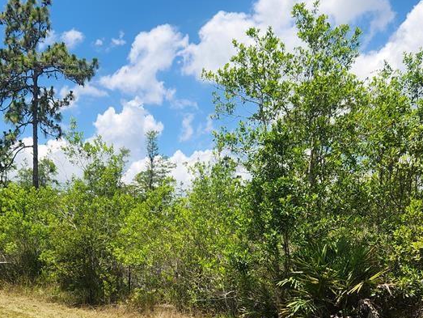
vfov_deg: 30.6
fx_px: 550
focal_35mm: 45
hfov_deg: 41.6
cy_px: 296
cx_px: 150
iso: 20
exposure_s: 1/1493
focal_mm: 5.4
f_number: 1.8
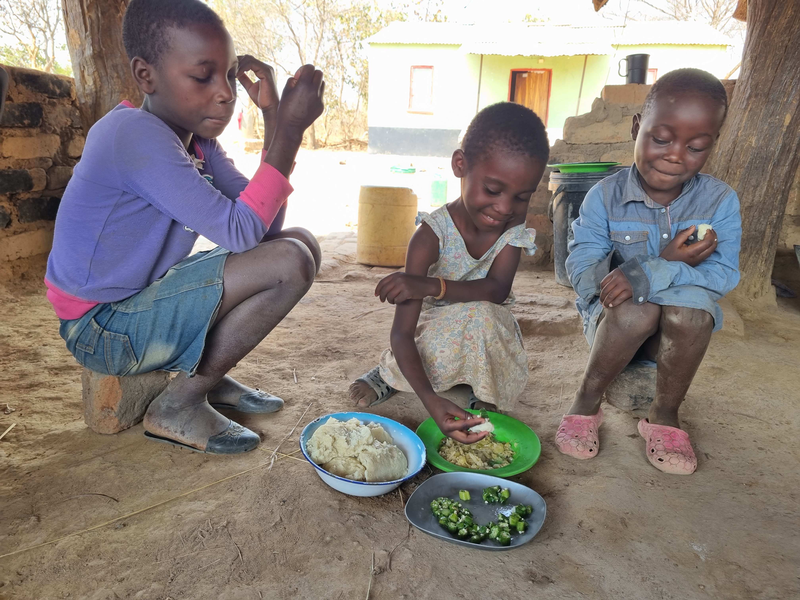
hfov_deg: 67.3
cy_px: 300
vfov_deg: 53.1
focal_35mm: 26
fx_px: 601
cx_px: 400
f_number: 1.8
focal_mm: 5.4
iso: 50
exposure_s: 1/100
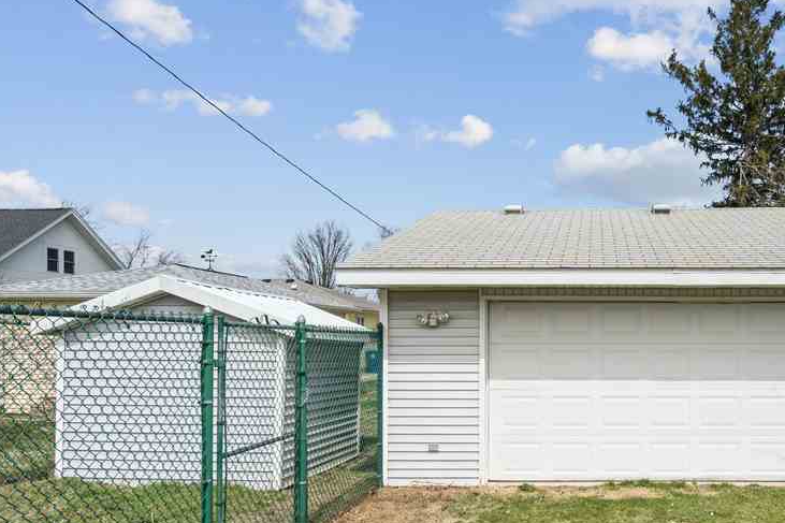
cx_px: 579
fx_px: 610
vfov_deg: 45.9
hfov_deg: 62.1
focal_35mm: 28
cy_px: 333
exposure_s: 1/2500
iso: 400
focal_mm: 16
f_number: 8
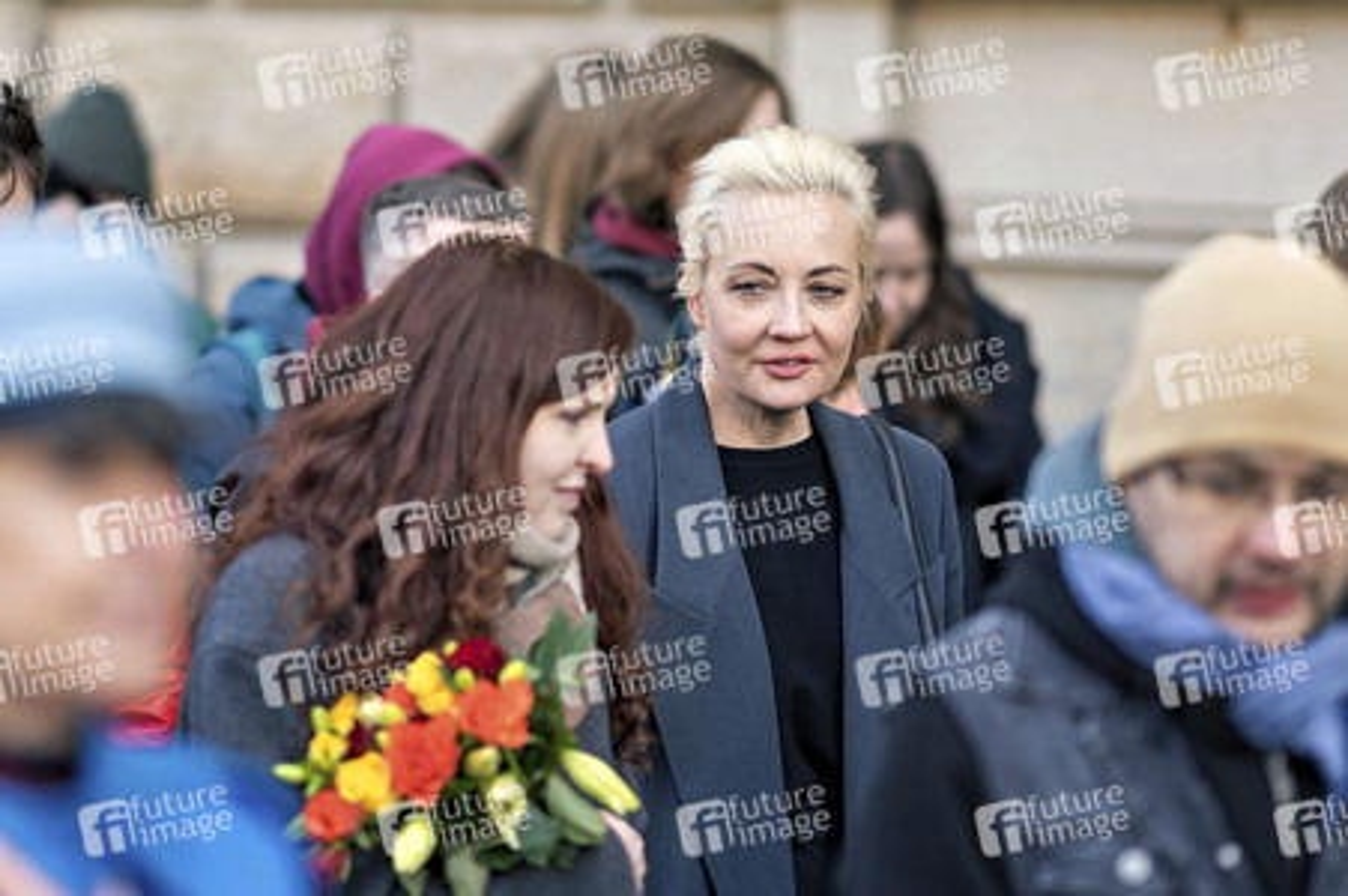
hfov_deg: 16.1
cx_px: 674
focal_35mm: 127
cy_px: 448
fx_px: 4752
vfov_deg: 10.8
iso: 100
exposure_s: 1/400
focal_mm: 85
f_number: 1.4
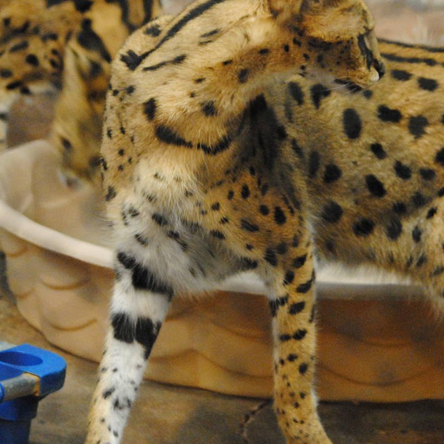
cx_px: 325
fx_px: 2815
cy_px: 200
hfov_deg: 9.0
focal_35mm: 194
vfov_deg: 9.0
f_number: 4.5
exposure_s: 1/15
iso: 1600
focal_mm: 68
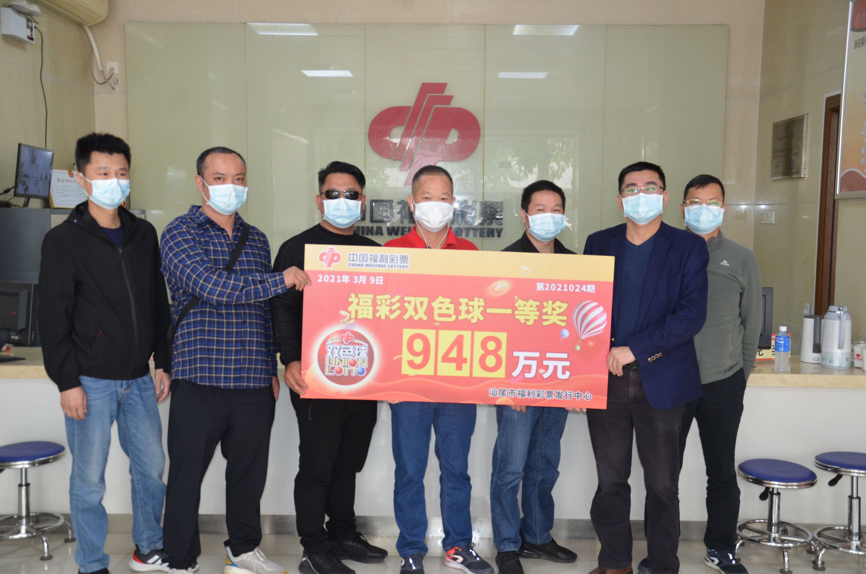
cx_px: 433
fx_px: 936
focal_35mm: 39
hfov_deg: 49.6
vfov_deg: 34.1
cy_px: 287
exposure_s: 1/60
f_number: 4
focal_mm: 26
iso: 800
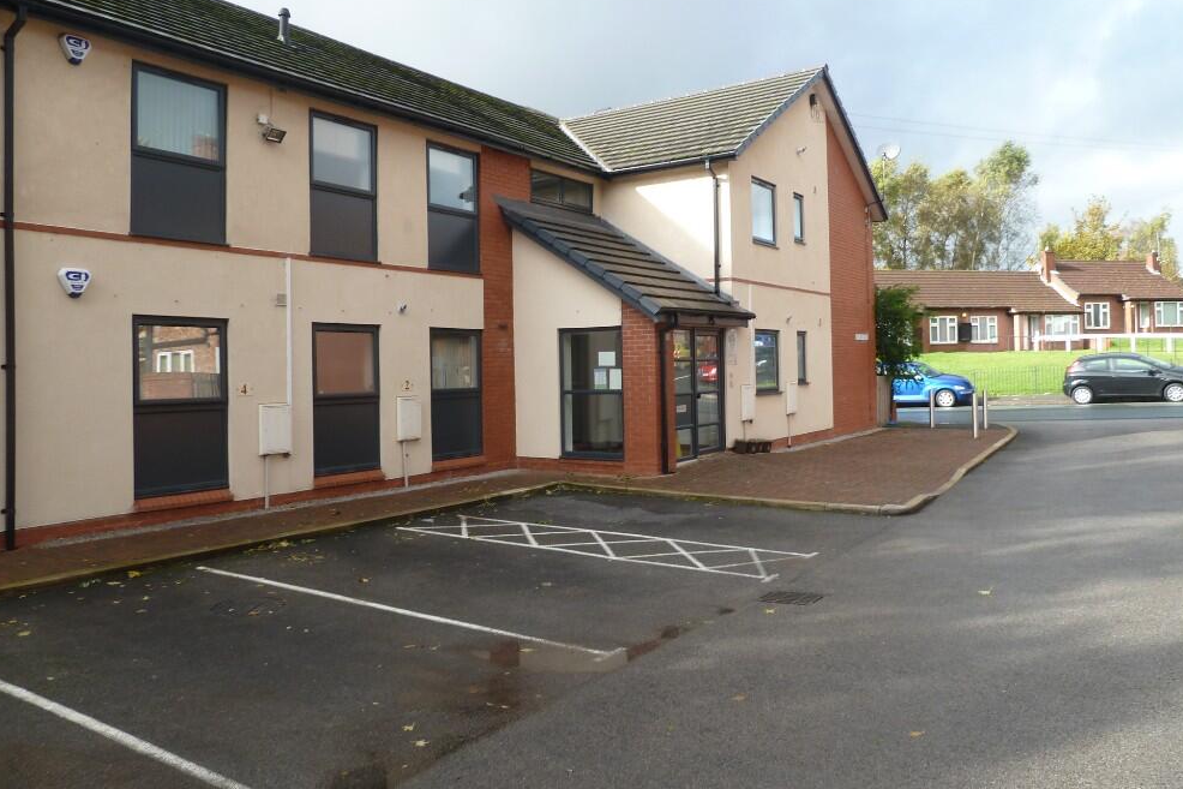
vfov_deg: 47.9
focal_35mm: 27
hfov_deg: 67.4
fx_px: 887
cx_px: 584
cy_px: 366
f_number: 3.5
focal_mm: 4.1
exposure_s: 1/100
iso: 80
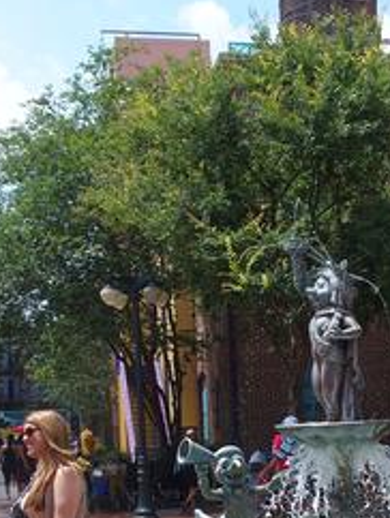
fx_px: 975
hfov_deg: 22.5
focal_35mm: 65
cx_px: 283
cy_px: 394
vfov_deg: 29.3
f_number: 3.5
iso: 100
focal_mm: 7.4
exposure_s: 1/800
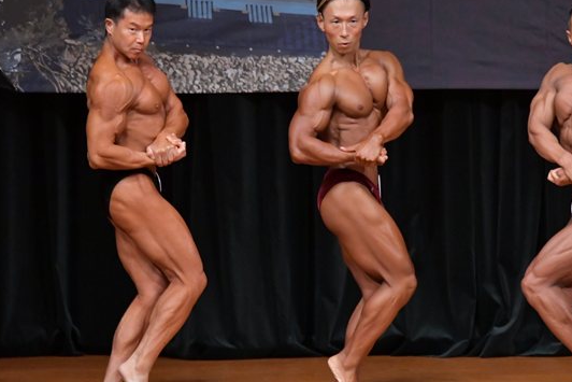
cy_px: 169
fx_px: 6246
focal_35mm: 393
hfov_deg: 5.2
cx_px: 308
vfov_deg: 3.5
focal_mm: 180
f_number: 5.6
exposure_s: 1/400
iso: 5000
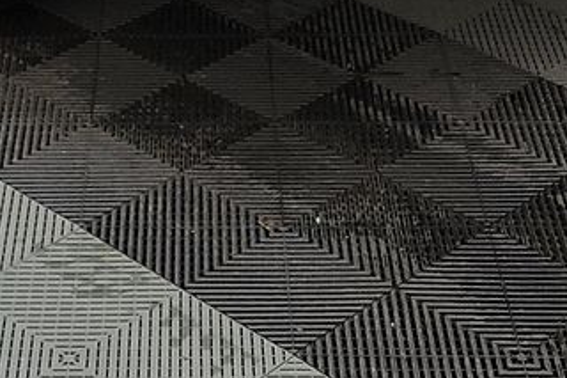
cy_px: -453
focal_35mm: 125
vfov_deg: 9.9
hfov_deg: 16.3
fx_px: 1968
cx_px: 99
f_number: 1.8
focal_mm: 6.7
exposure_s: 1/59
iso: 213
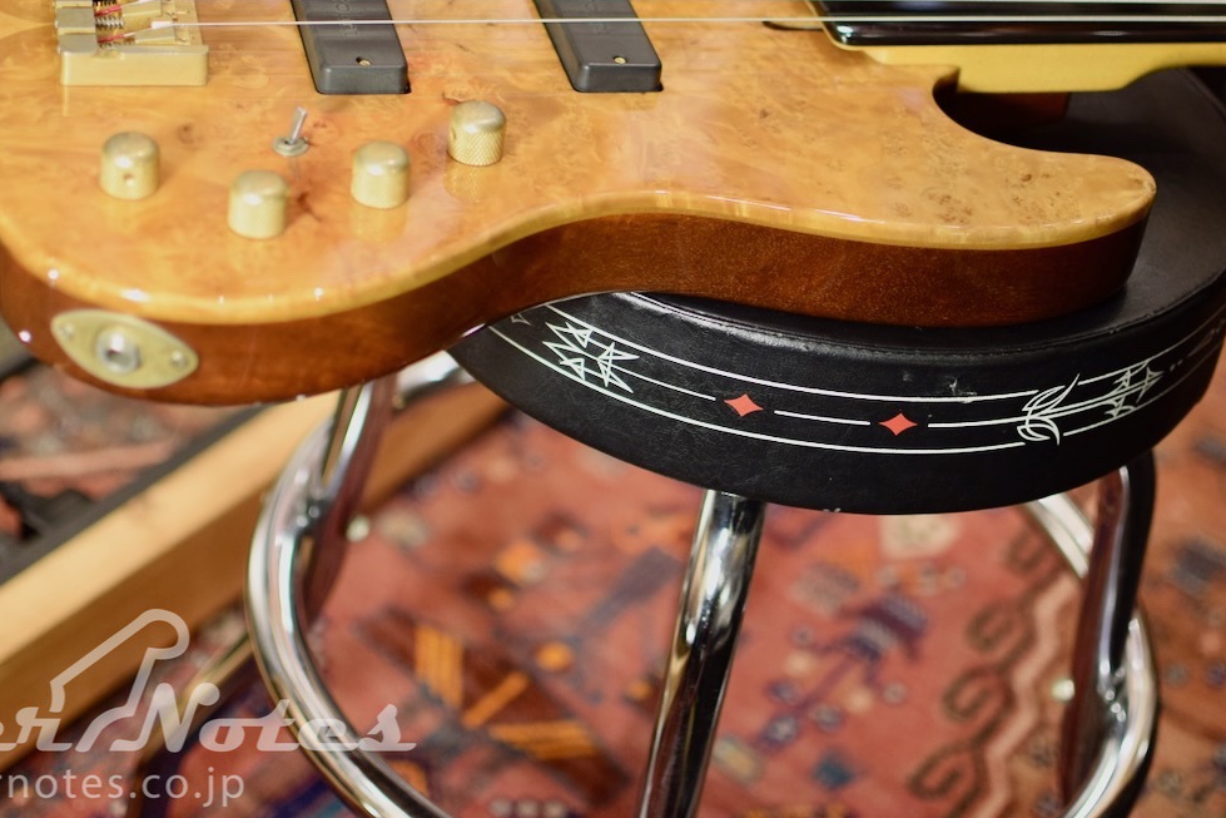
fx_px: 2338
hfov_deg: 29.4
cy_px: 291
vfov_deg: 19.8
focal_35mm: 69
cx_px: 546
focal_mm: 35
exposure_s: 1/160
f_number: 1.8
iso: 400
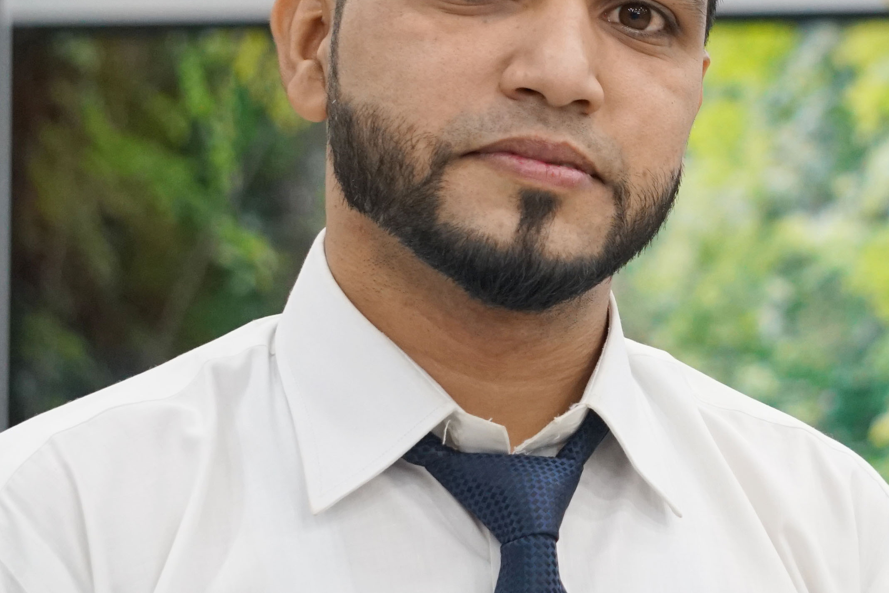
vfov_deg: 4.3
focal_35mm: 320
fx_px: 7903
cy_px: 280
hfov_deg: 6.4
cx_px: 753
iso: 1600
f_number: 5
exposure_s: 1/160
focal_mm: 88
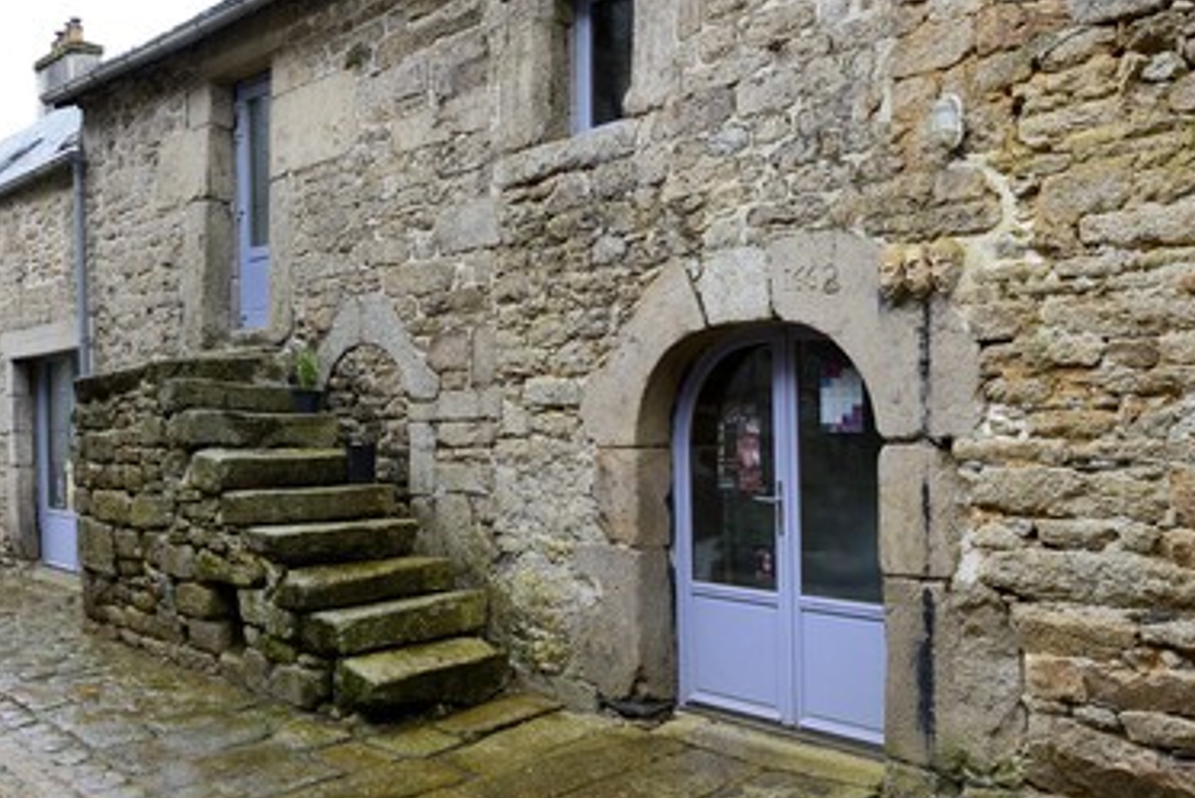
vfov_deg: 36.9
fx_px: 1195
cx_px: 551
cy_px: 417
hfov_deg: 53.1
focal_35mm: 36
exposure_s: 1/160
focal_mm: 32
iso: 400
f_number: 8
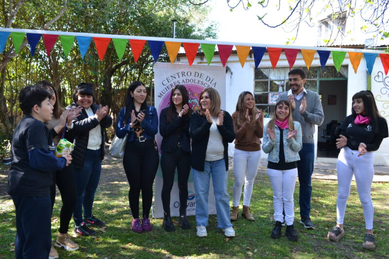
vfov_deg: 47.9
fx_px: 292
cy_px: 130
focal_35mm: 27
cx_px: 194
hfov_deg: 67.4
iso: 320
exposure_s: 1/125
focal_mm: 18
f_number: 5.6
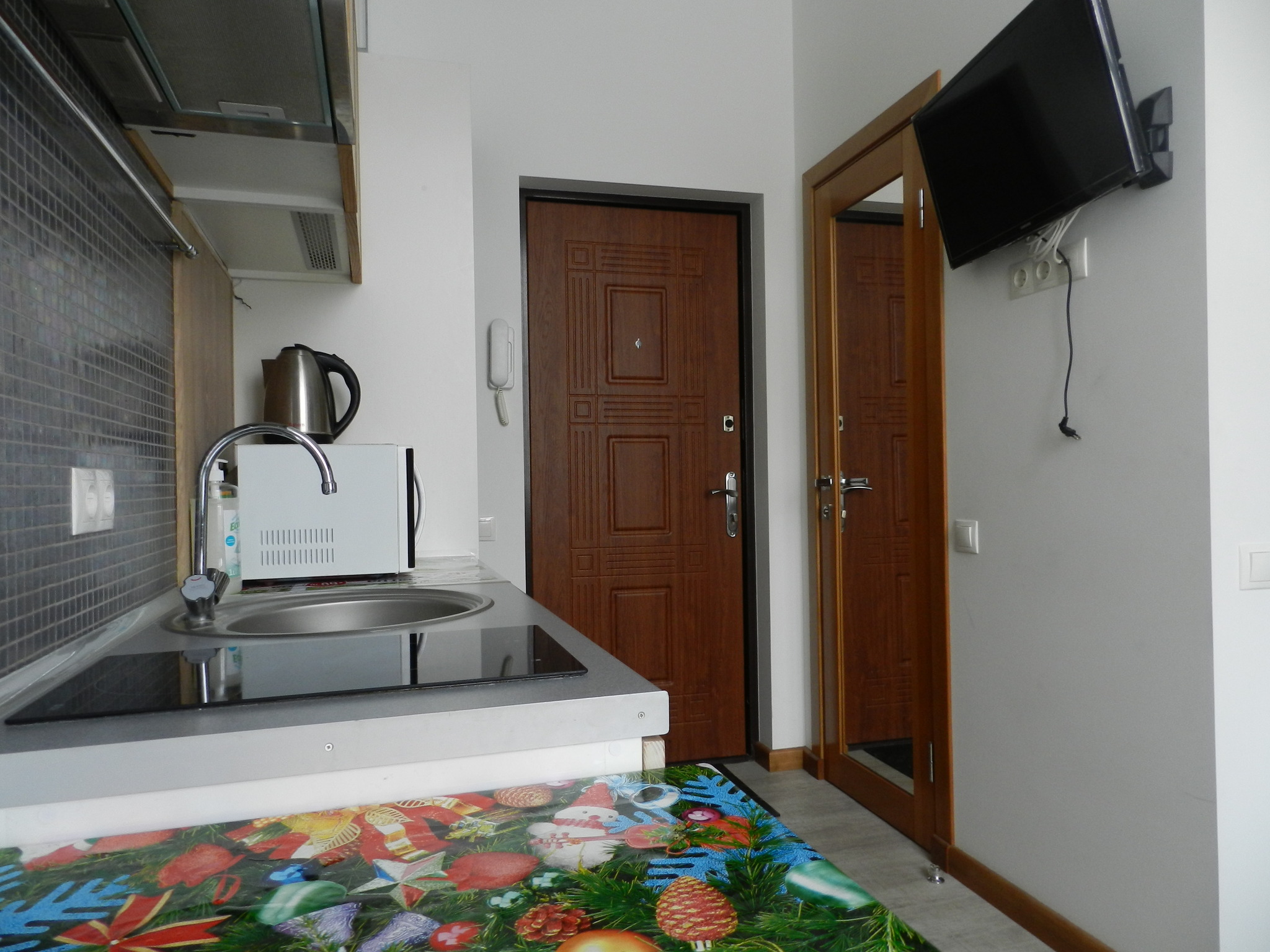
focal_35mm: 23
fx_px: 844
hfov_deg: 73.9
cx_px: 635
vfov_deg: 58.9
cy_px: 476
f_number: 3.4
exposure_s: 1/30
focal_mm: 4
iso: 200
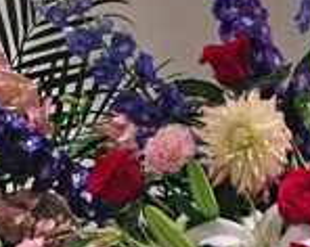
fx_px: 898
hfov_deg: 19.0
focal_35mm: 98
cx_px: 323
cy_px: 176
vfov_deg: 15.6
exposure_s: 1/15
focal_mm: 4.13
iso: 800
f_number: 2.4
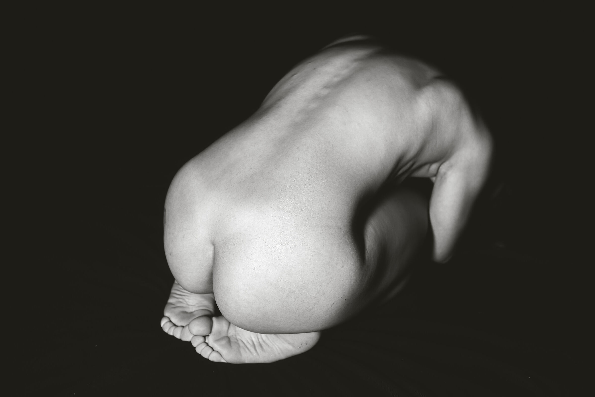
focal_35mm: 50
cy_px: 198
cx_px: 298
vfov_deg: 27.0
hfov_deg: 39.6
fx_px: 826
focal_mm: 50
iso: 100
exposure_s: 1/1000
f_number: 2.8
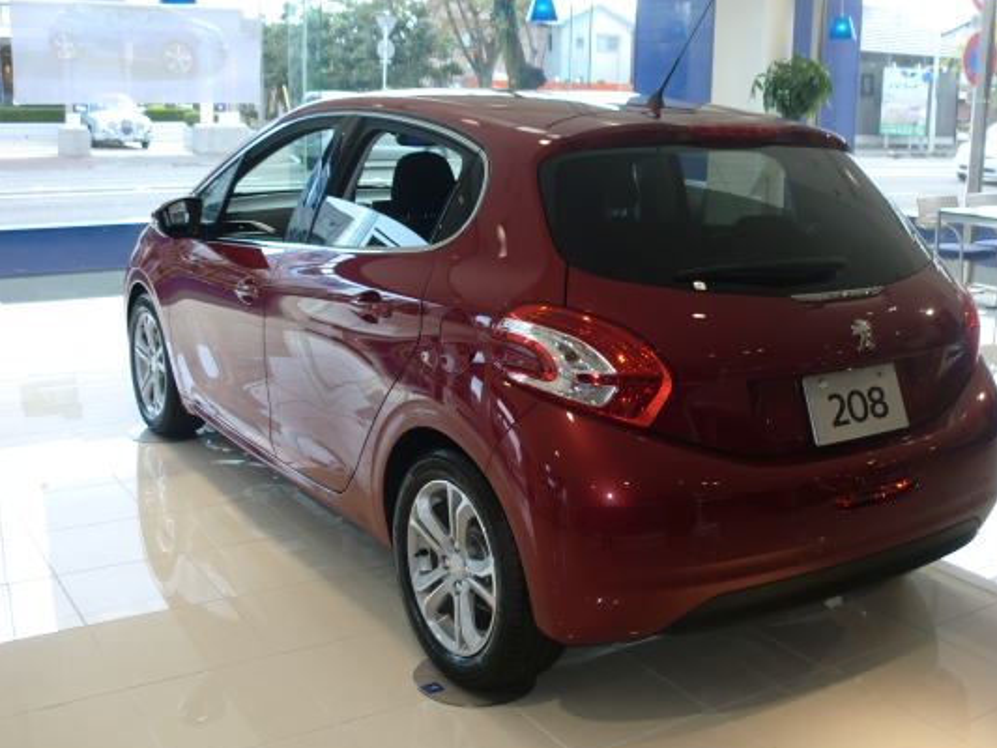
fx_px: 1210
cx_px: 567
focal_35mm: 42
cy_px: 357
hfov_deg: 44.7
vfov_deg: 34.4
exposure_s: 1/100
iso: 64
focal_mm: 6.3
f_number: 3.1
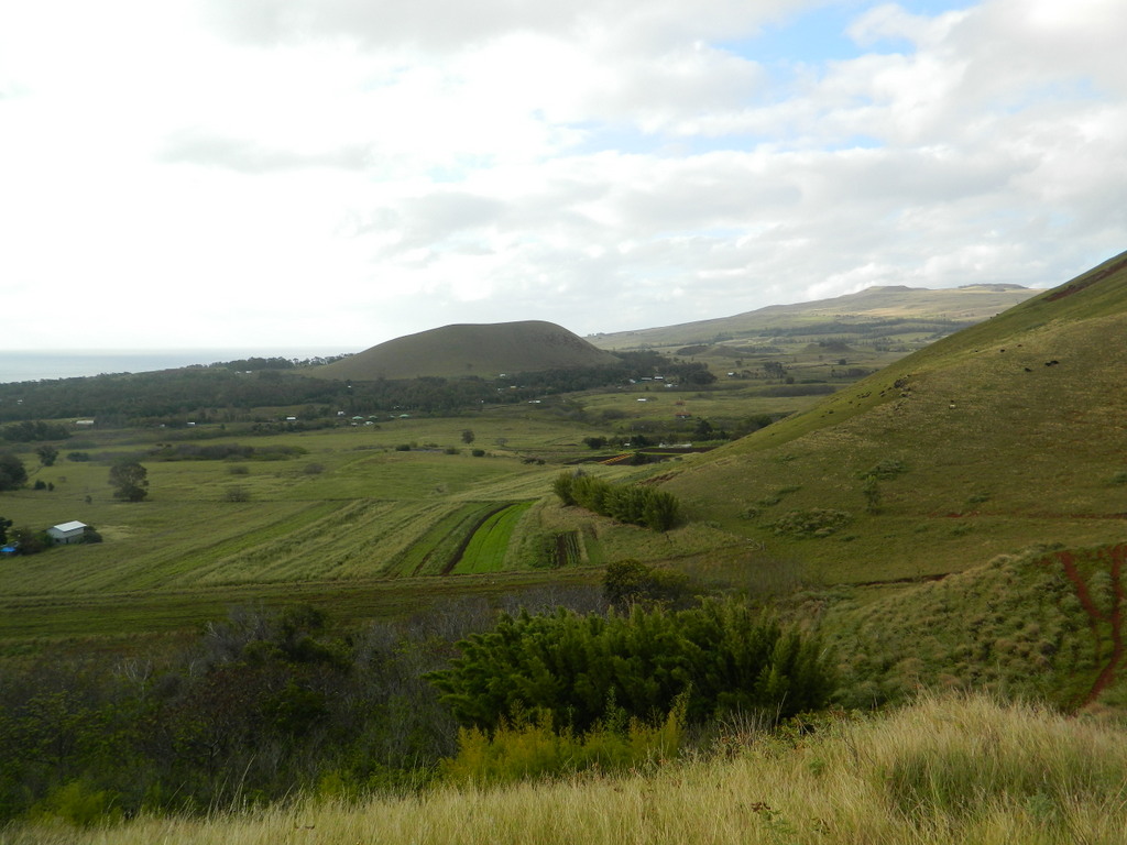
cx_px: 564
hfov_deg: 58.4
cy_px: 422
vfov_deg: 45.4
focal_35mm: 31
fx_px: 1009
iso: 80
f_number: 3.2
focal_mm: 5.6
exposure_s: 1/400
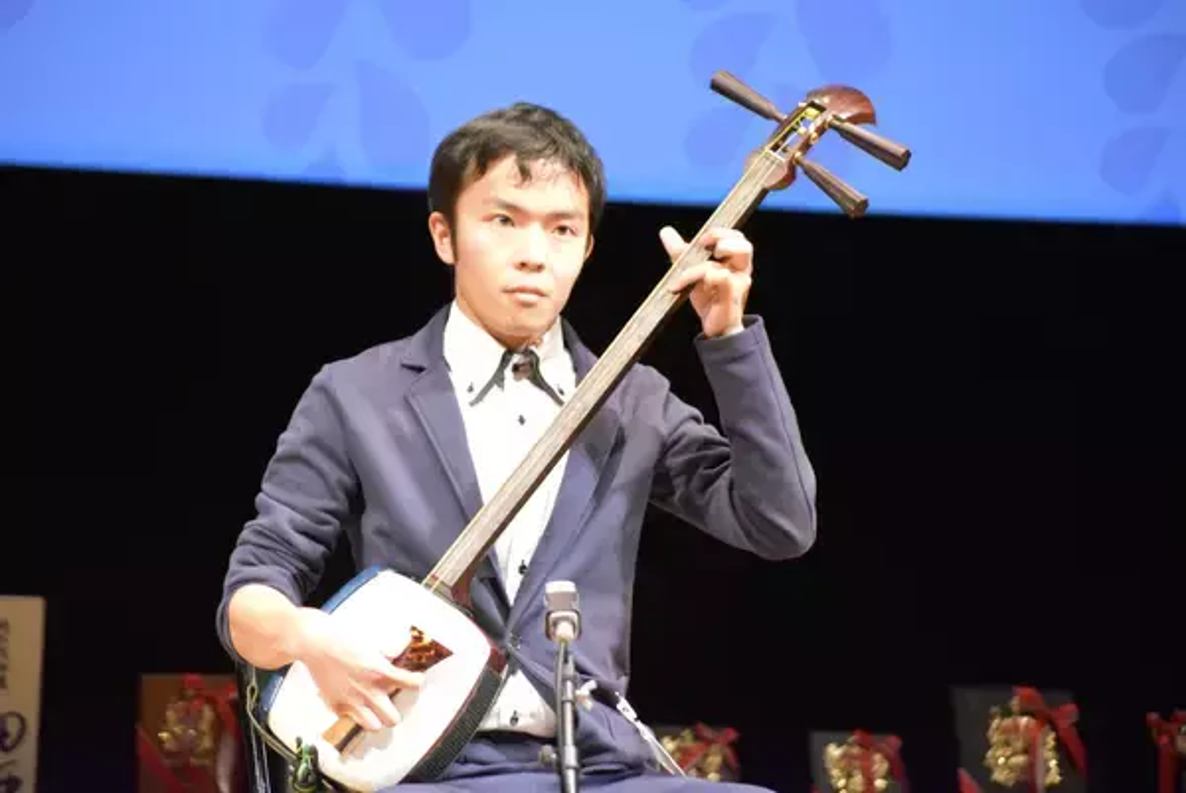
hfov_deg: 8.3
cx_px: 593
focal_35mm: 248
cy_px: 396
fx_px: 8159
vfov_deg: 5.6
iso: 8000
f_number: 5
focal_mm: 165
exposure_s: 1/125
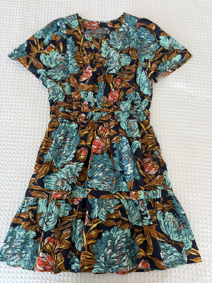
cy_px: 142
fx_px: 196
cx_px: 106
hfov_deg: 56.8
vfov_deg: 71.6
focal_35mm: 24
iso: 200
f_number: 1.78
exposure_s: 1/81
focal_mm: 6.76
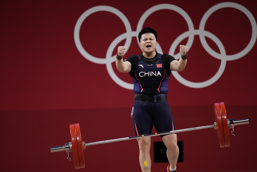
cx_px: 128
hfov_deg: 5.2
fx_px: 2855
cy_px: 86
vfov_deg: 3.4
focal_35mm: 400
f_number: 2.8
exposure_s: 1/1600
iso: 4000
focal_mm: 400
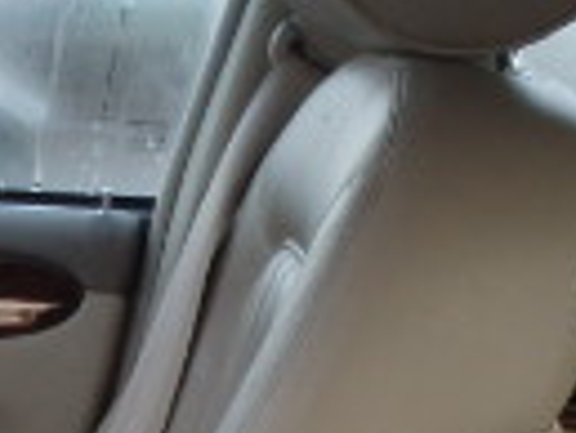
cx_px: -183
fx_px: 2315
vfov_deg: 9.9
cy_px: 893
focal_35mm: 139
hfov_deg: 13.6
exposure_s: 1/60
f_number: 3.9
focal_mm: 5
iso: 160
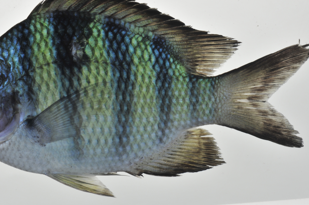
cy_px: 97
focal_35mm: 206
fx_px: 1763
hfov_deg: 10.0
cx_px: 121
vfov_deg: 6.7
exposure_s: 1/60
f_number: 25
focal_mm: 105
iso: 200
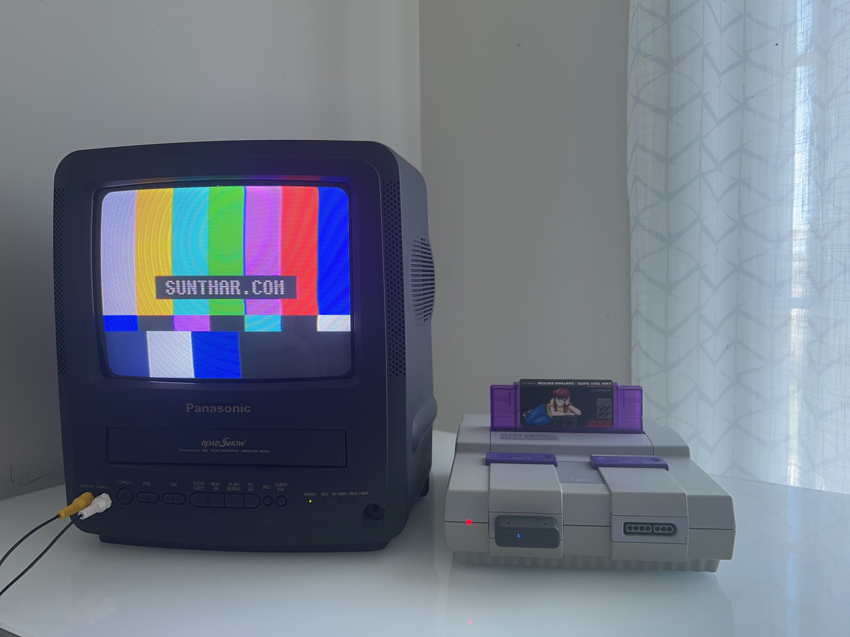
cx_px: 425
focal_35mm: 26
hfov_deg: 67.3
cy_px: 318
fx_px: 638
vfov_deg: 53.1
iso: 32
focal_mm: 5.7
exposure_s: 1/60
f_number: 1.5
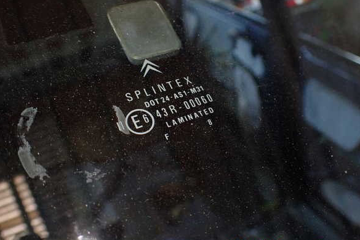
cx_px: 183
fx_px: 320
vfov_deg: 41.1
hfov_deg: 58.7
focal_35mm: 32
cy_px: 117
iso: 400
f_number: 2.3
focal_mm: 5.4
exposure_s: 1/125
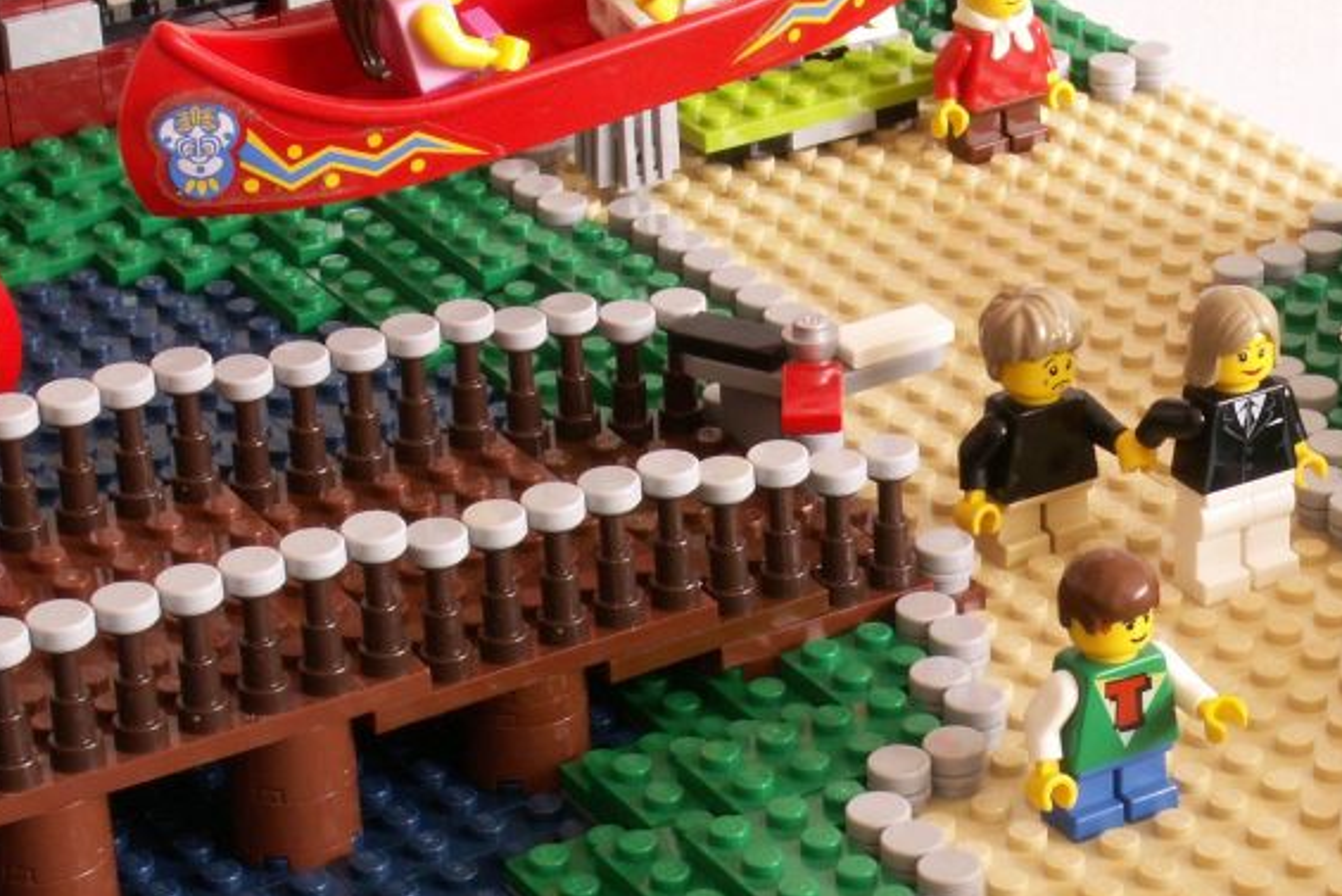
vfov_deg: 11.9
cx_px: 1199
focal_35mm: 115
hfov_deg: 17.5
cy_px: 637
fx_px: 4288
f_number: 8
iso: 50
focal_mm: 10.13
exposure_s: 1/4
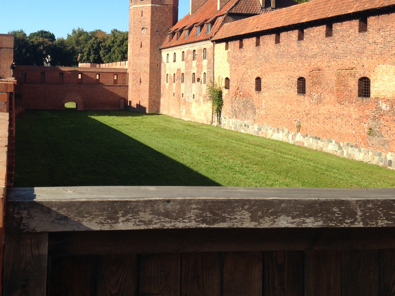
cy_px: 81
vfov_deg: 27.7
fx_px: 593
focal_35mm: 52
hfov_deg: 36.4
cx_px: 125
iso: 50
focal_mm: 4.12
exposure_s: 1/985
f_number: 2.4
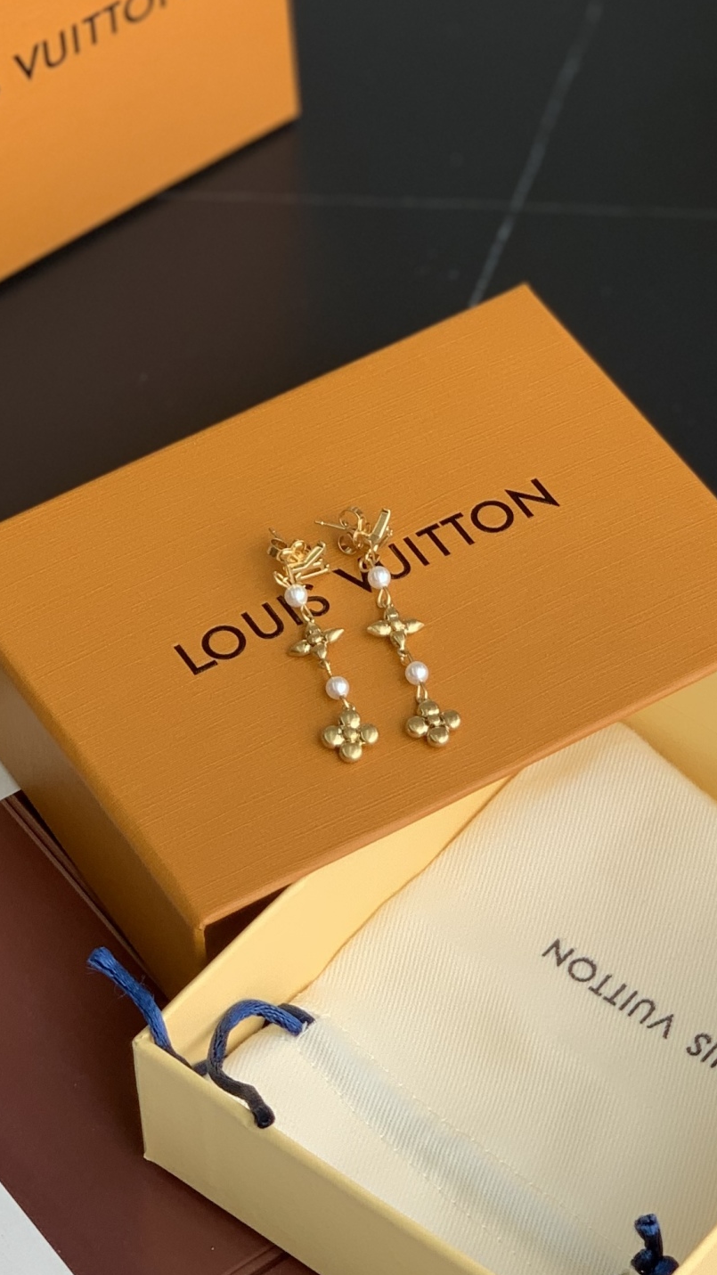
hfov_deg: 21.1
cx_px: 385
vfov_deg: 36.6
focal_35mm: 57
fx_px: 1926
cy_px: 638
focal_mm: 6
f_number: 2.4
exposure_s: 1/198
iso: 16
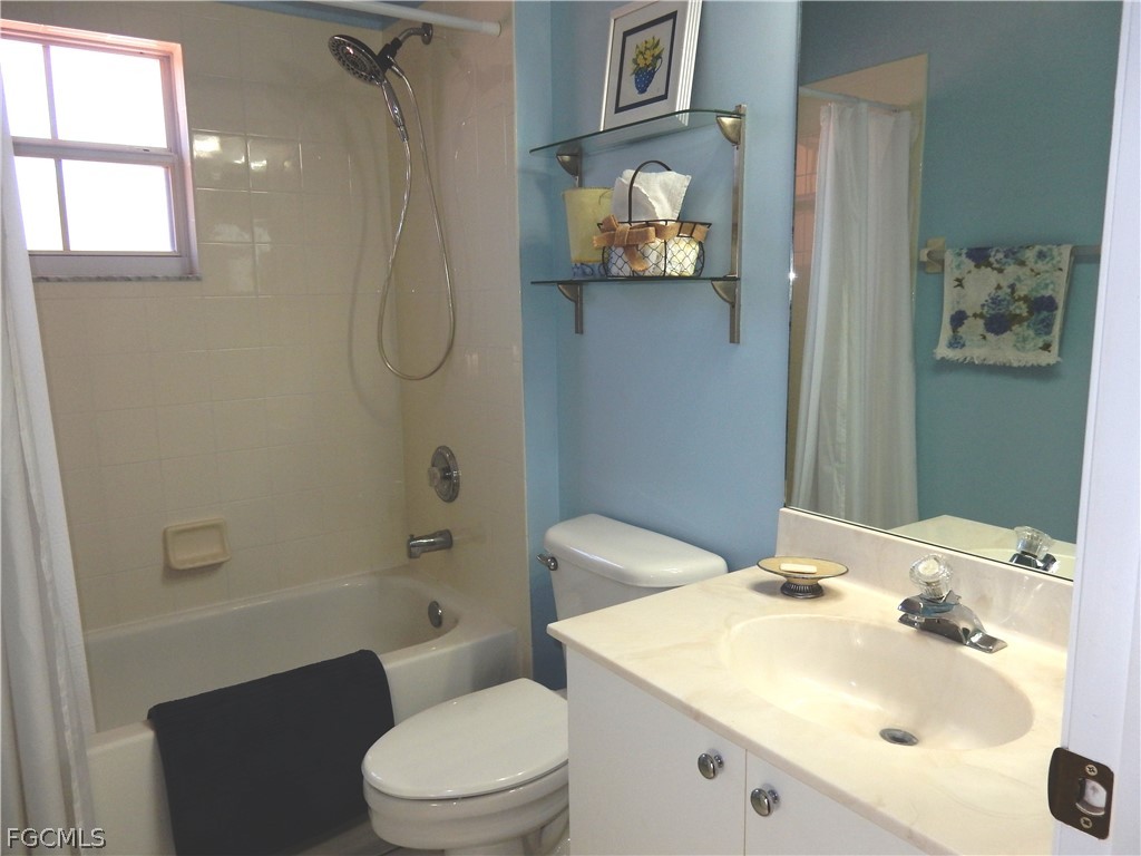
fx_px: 824
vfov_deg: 54.9
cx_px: 570
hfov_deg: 69.4
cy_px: 428
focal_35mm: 25
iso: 125
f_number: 3.7
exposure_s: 1/60
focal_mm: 4.5
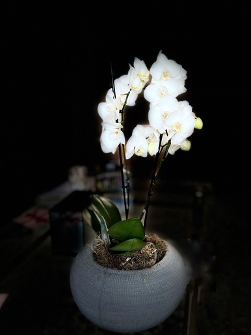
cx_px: 147
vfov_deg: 58.3
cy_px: 165
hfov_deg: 45.3
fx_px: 299
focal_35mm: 31
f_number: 1.6
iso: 40
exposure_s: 1/122
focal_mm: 5.1
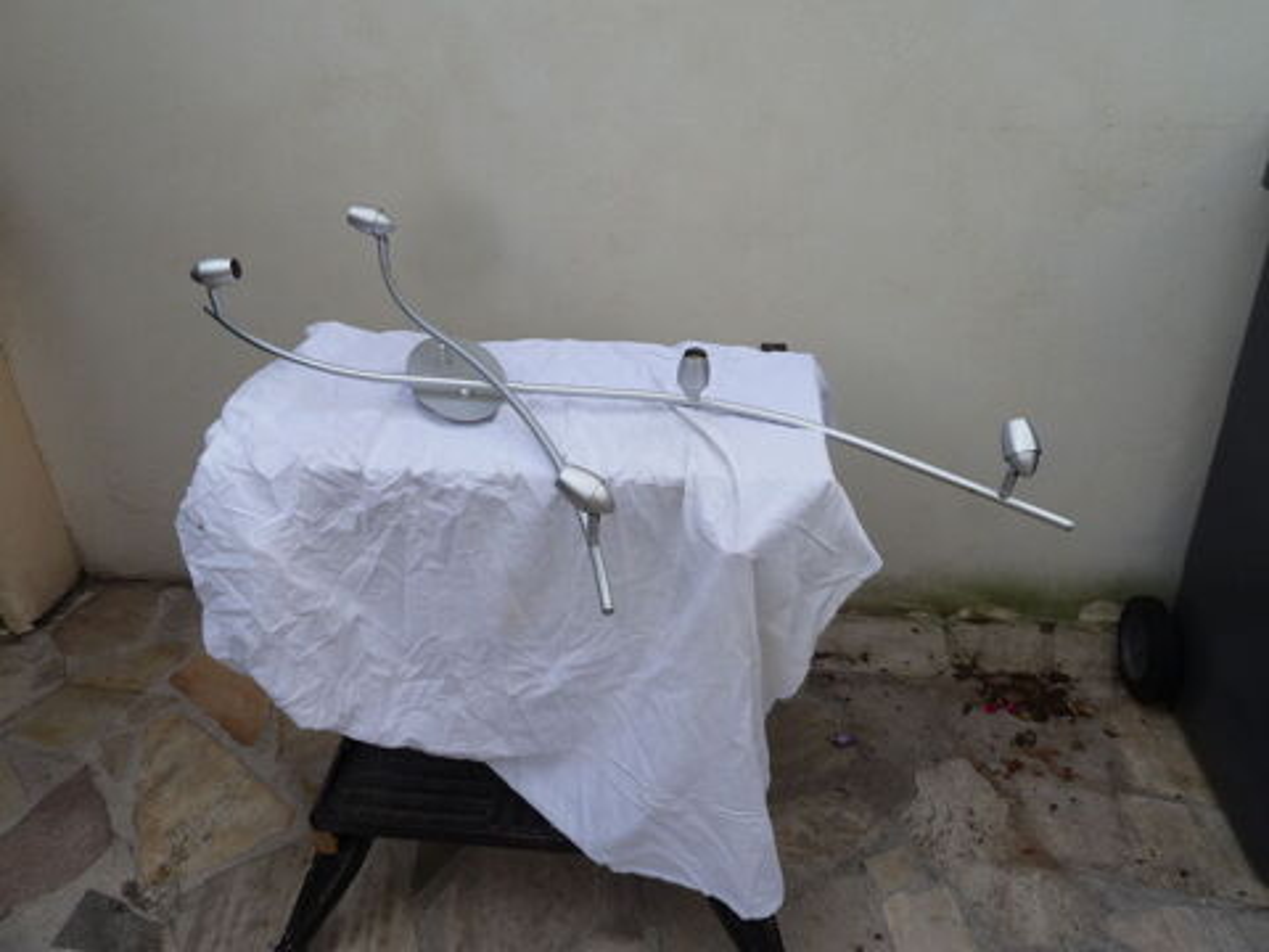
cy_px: 476
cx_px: 634
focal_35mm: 25
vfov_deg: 54.9
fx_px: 916
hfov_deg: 69.4
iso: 80
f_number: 4
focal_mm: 4.1
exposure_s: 1/200
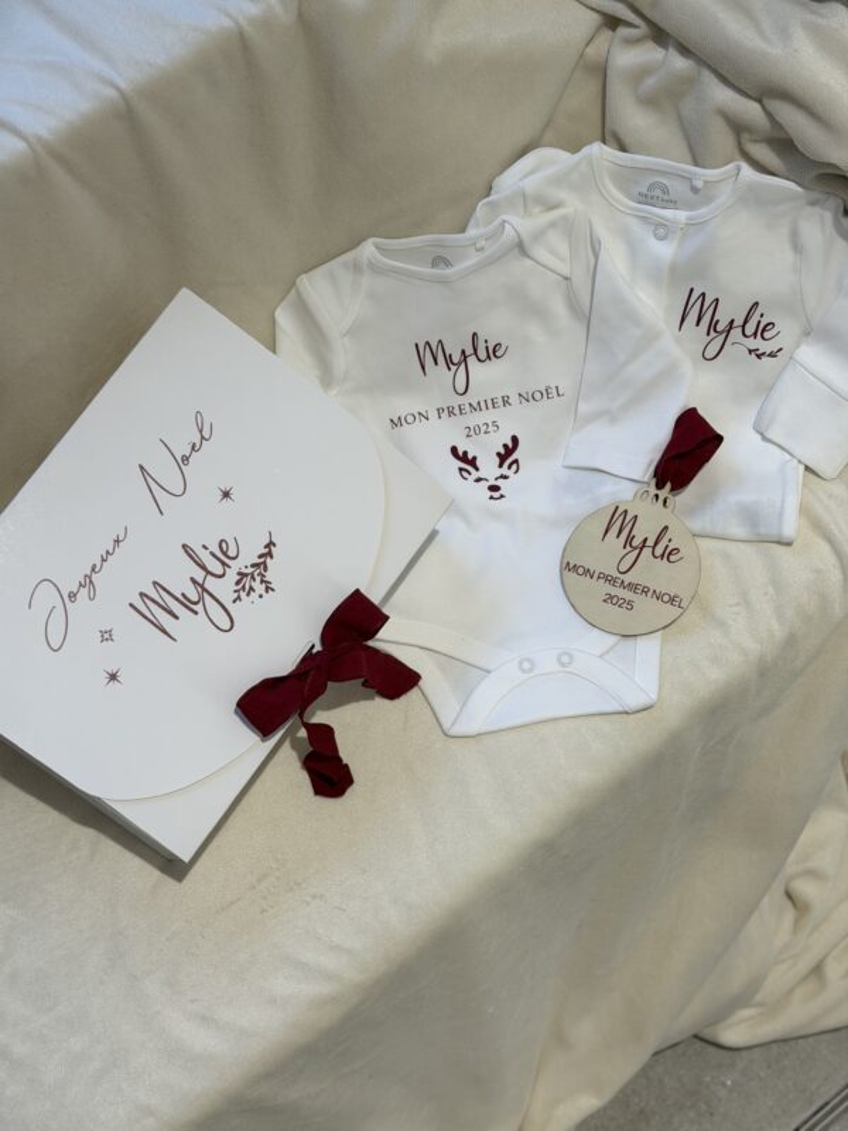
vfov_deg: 39.7
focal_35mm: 48
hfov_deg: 30.3
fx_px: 1568
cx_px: 424
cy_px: 566
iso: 64
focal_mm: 6.76
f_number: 1.78
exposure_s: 1/100
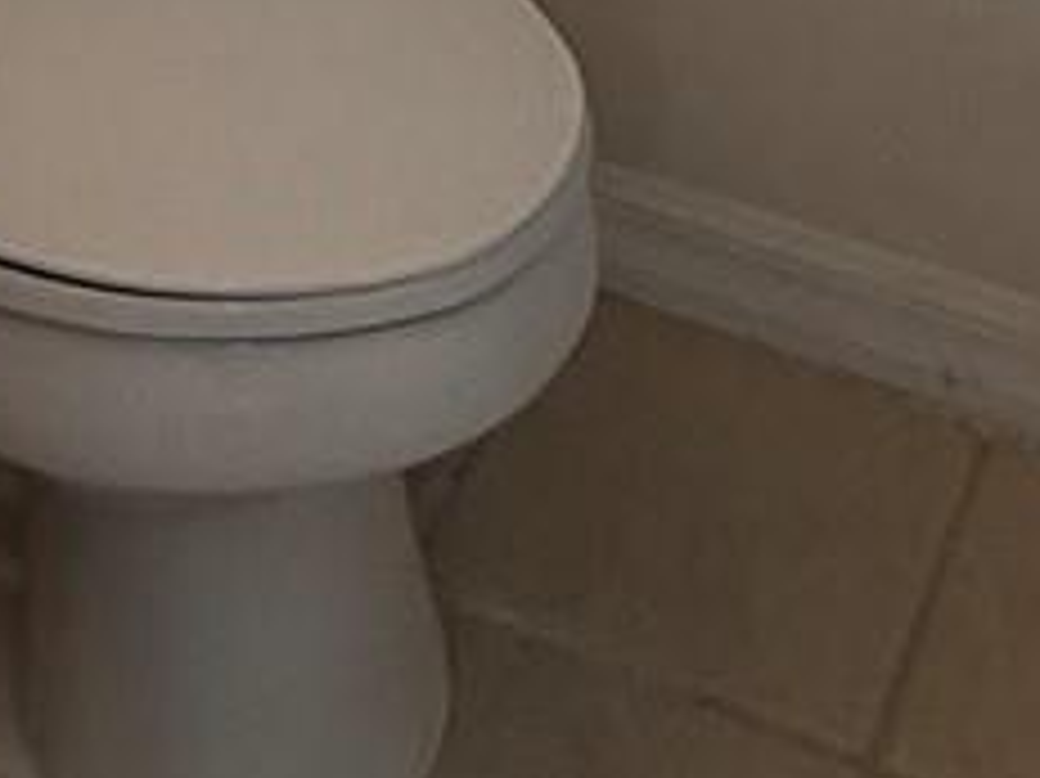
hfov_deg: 20.2
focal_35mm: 97
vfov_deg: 10.2
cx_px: 369
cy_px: -1673
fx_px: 2913
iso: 100
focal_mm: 2.22
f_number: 2.2
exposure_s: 1/120
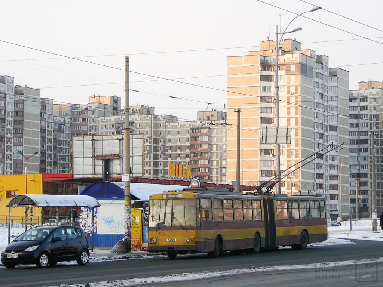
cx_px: 192
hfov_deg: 22.5
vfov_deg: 17.0
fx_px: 963
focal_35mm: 87
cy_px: 144
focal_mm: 13
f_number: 3.8
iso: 100
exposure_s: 1/250
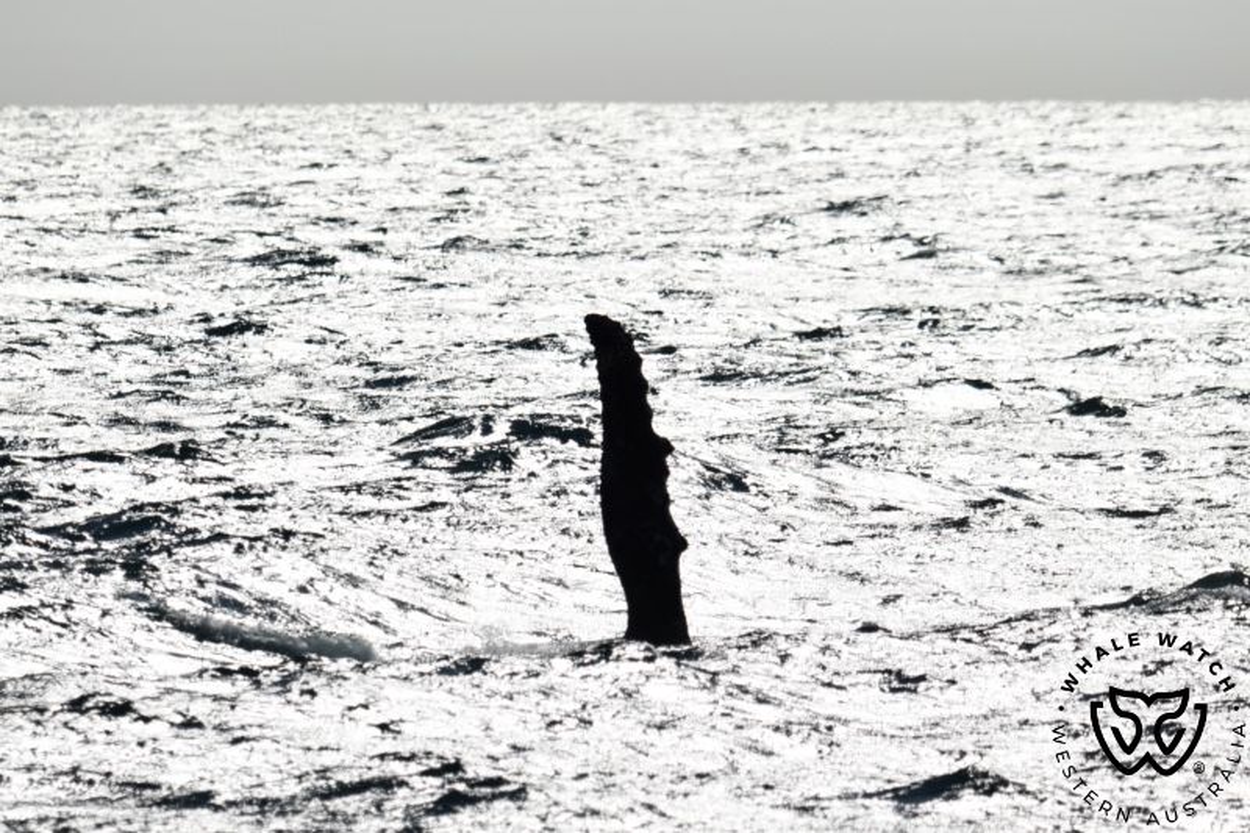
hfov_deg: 5.3
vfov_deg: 3.5
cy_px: 416
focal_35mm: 390
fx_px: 13538
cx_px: 625
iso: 220
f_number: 6
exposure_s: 1/8000
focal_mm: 390
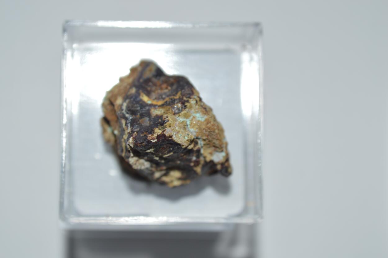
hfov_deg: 24.6
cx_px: 194
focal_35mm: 82
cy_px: 129
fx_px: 888
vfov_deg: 16.5
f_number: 8
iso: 100
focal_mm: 55
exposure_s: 1/60
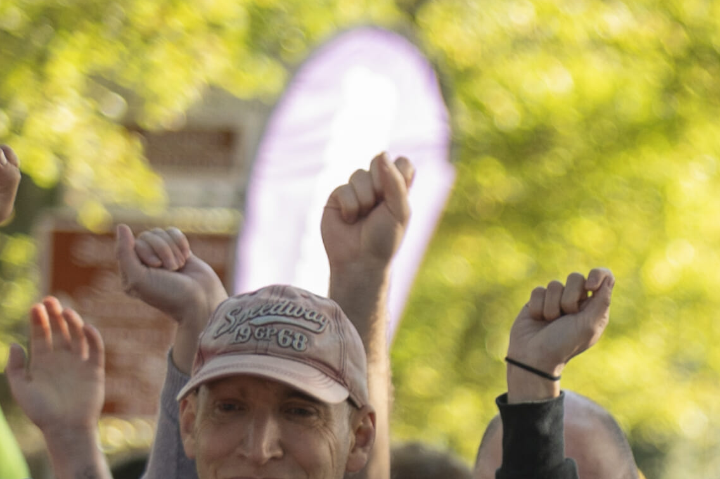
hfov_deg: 4.2
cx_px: 1662
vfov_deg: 2.9
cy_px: 928
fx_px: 9574
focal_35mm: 479
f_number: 2.8
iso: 250
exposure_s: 1/500
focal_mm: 90
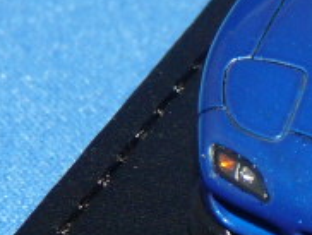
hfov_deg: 4.4
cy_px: -51
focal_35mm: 450
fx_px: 4061
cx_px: 542
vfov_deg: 3.3
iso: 100
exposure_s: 1/80
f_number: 3.4
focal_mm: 12.8
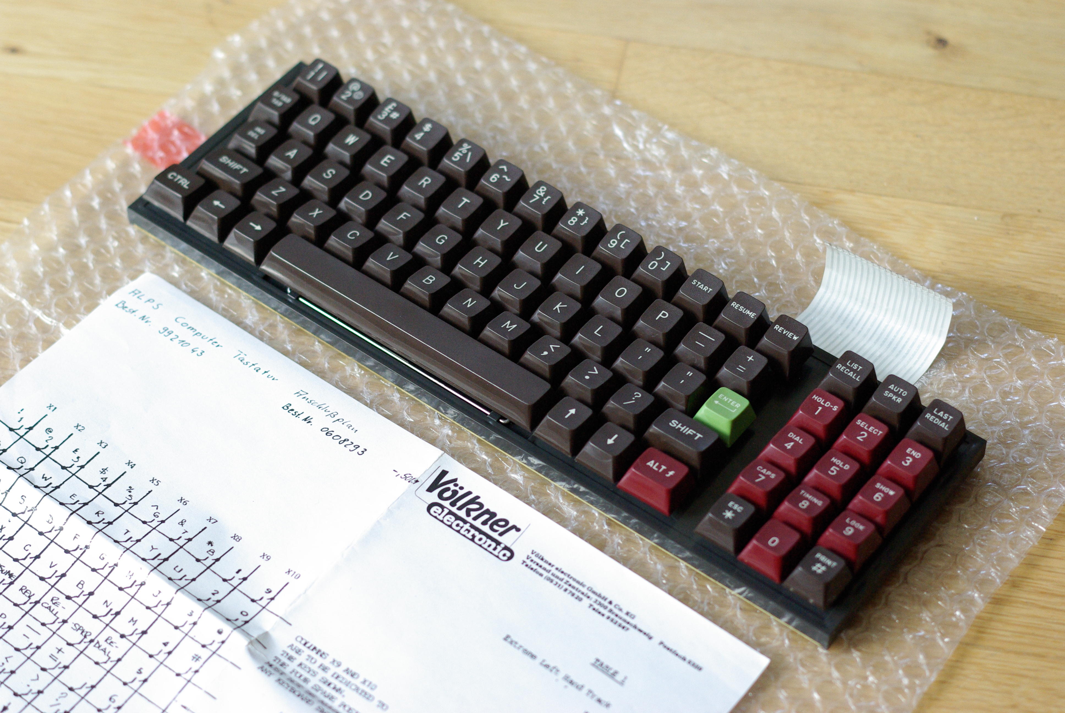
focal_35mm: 75
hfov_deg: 27.0
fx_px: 2221
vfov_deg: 18.2
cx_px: 532
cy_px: 356
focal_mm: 50
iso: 800
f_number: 3.5
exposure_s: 1/180
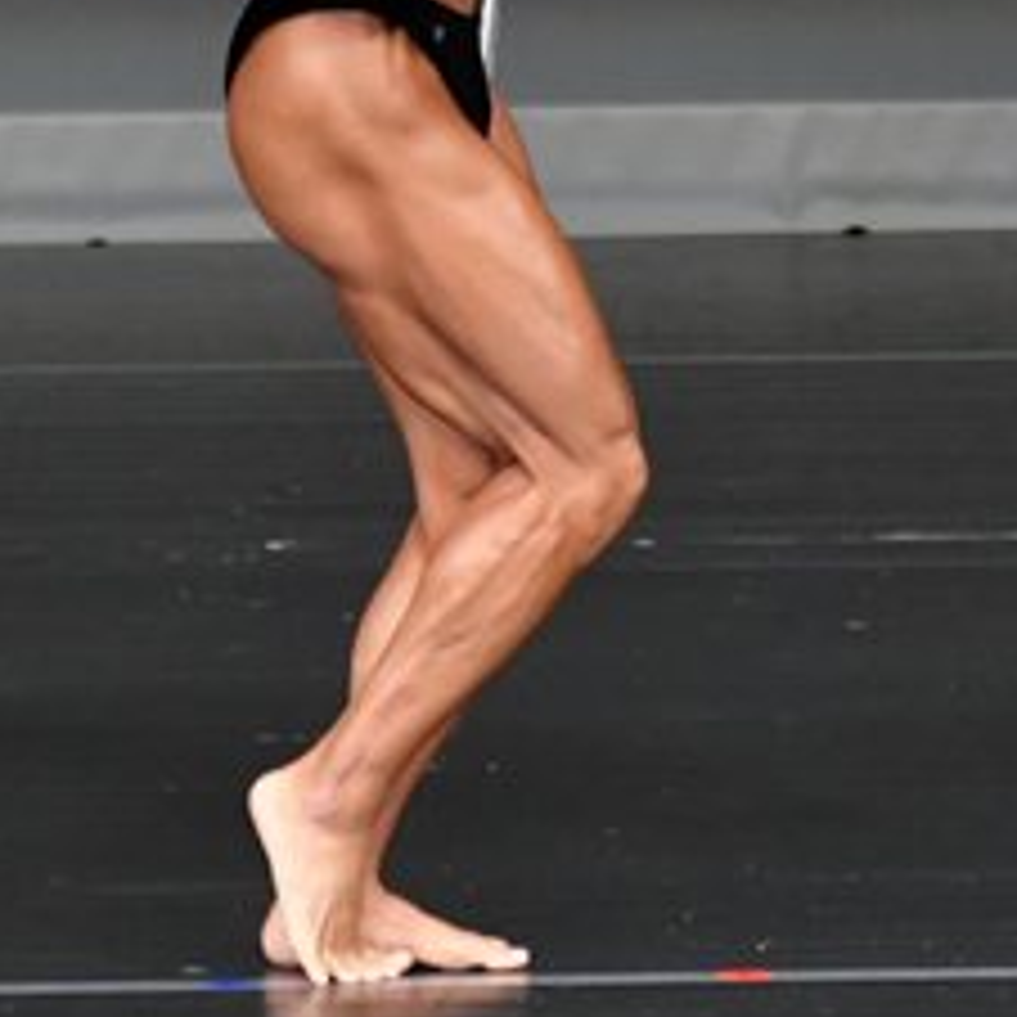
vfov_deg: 1.7
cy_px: 81
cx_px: 857
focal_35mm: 1003
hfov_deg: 1.7
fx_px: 33339
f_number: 5.6
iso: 4000
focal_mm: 230
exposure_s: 1/400
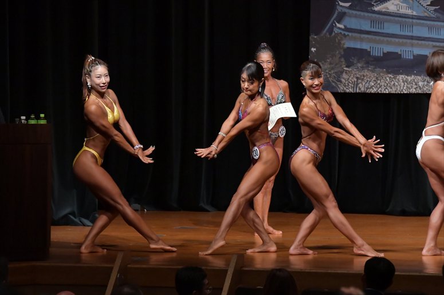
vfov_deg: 6.1
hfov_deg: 9.2
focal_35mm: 225
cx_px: 222
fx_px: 2774
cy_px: 148
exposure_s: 1/400
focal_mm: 150
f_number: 5.6
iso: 6400
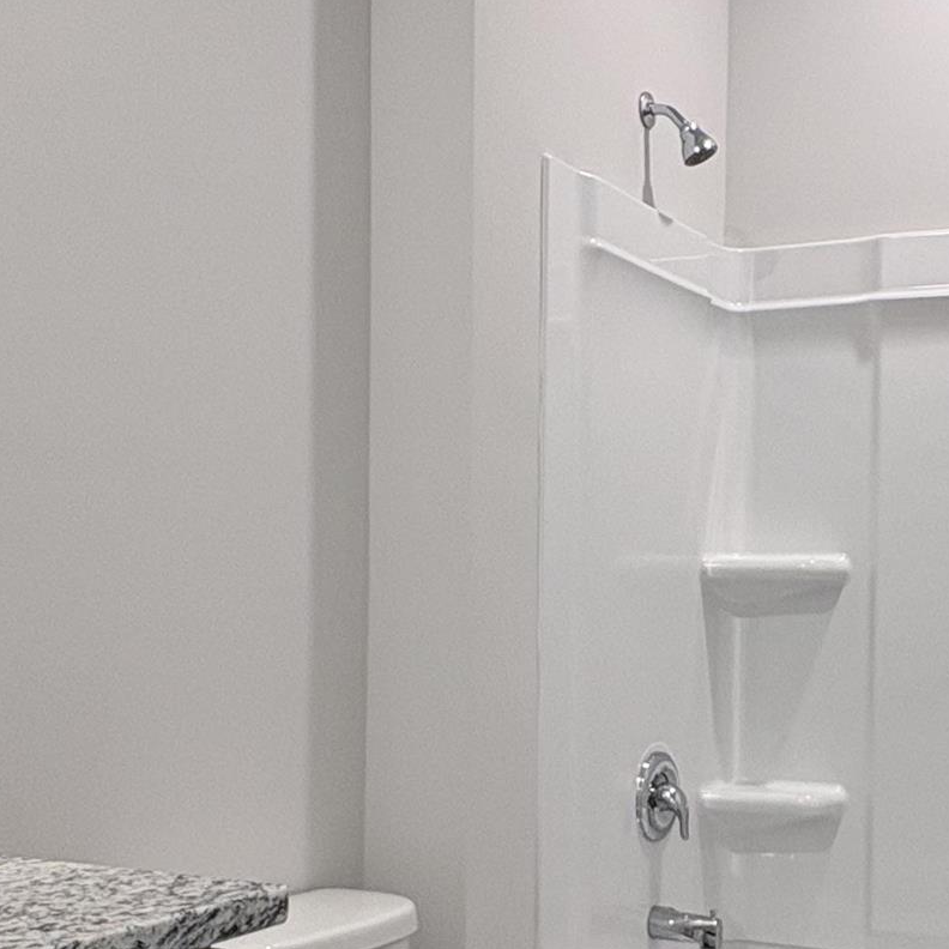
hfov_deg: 34.8
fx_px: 1489
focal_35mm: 48
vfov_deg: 35.0
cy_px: 627
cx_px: 678
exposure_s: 1/60
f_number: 2.2
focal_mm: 2.22
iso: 125
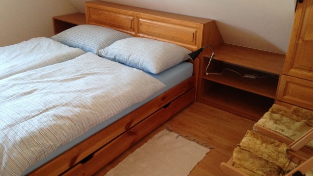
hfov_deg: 54.0
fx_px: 307
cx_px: 153
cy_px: 76
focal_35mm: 37
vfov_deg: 32.0
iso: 250
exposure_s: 1/20
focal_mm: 4.12
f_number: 2.4
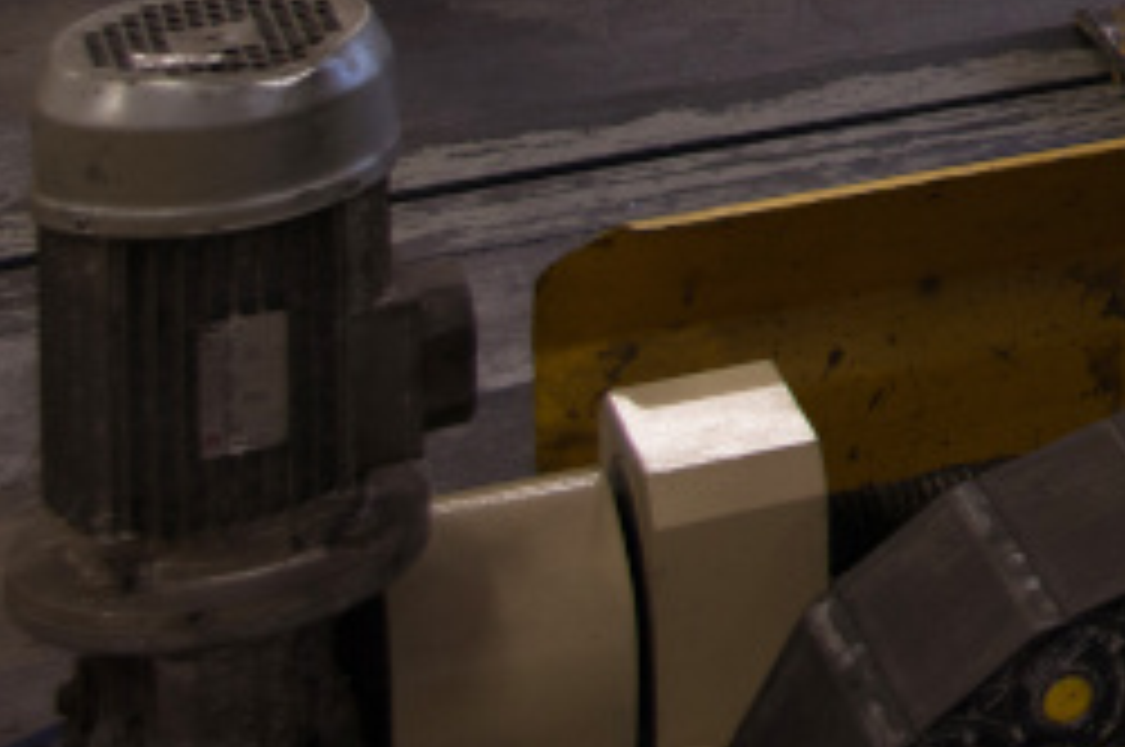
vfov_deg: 8.5
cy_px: -981
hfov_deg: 11.9
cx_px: 2444
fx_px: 4650
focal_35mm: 149
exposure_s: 1/60
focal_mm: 31
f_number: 4
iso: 320
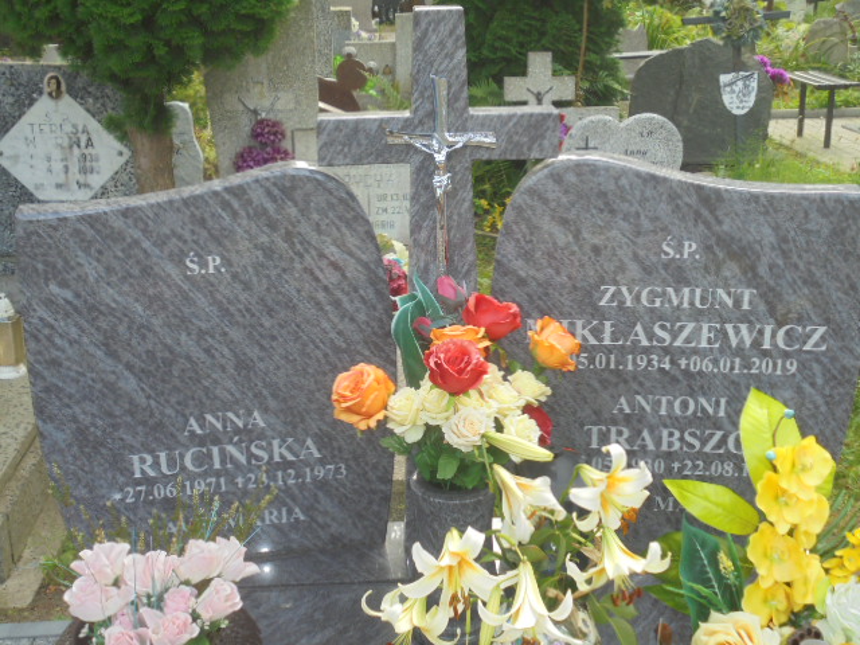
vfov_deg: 33.6
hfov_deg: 43.9
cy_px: 322
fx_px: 1068
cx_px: 430
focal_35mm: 43
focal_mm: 7.8
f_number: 4.5
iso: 100
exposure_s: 1/50
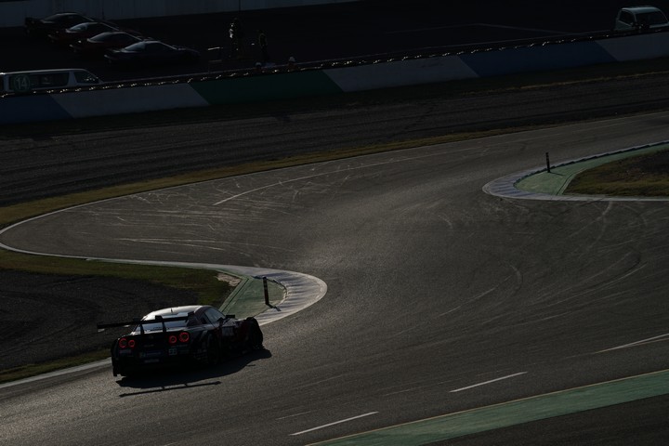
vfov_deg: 5.5
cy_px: 223
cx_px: 334
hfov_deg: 8.2
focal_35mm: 250
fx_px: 4645
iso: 200
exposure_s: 1/1250
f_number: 11
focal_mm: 250
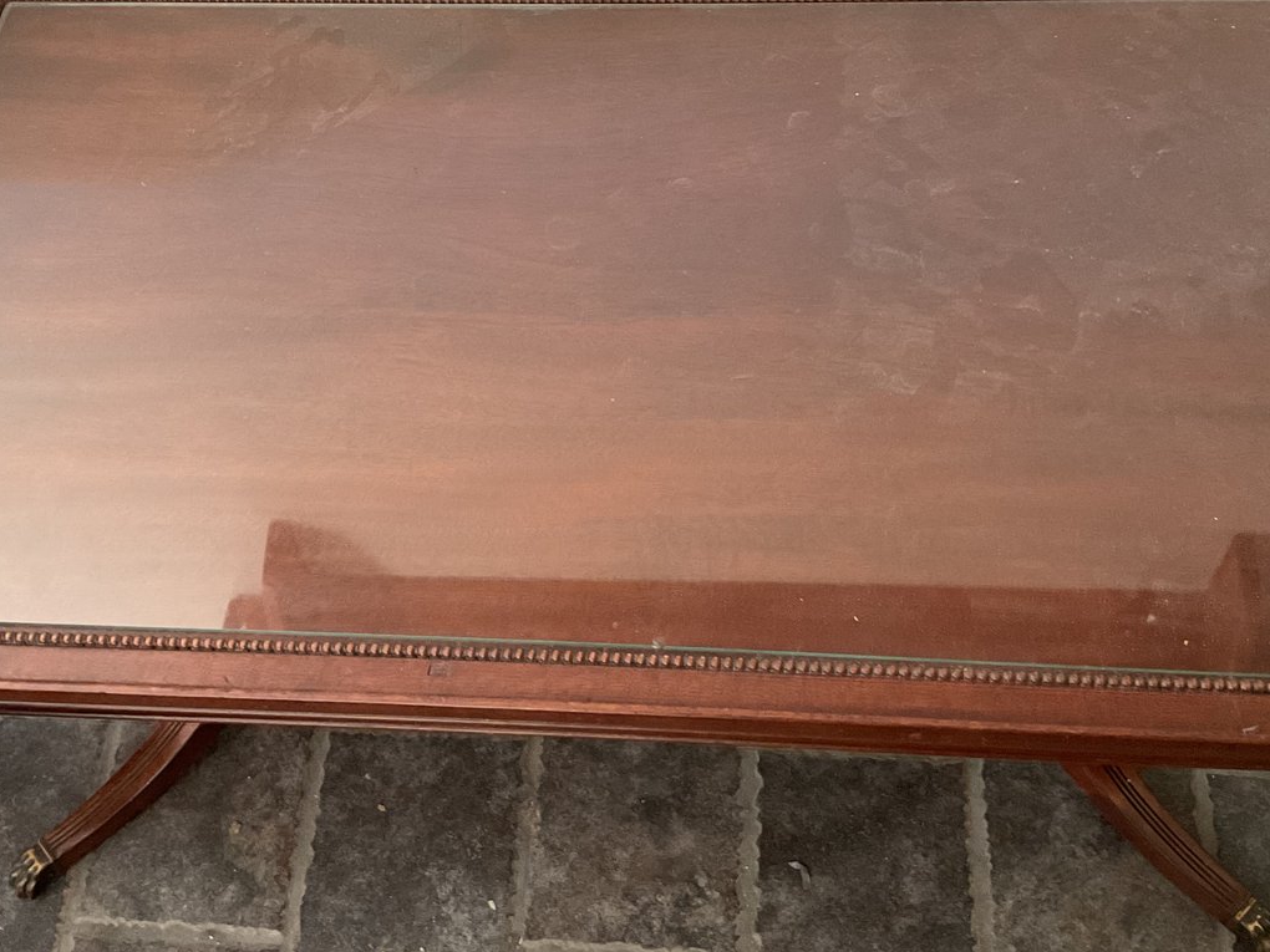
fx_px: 1578
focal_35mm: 43
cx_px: 578
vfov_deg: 33.4
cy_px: 347
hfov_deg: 43.8
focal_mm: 3
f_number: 1.8
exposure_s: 1/60
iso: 160
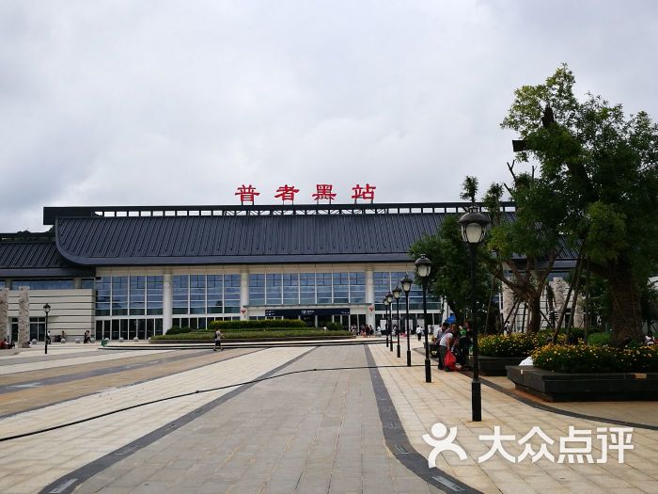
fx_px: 741
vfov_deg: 36.8
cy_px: 247
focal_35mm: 39
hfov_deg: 47.9
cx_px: 329
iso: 50
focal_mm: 4.5
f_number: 2.2
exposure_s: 1/833
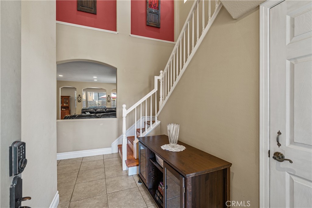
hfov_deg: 96.7
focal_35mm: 16
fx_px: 139
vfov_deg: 73.8
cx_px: 156
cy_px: 104
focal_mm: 16
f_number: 6.7
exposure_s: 1/6
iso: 250
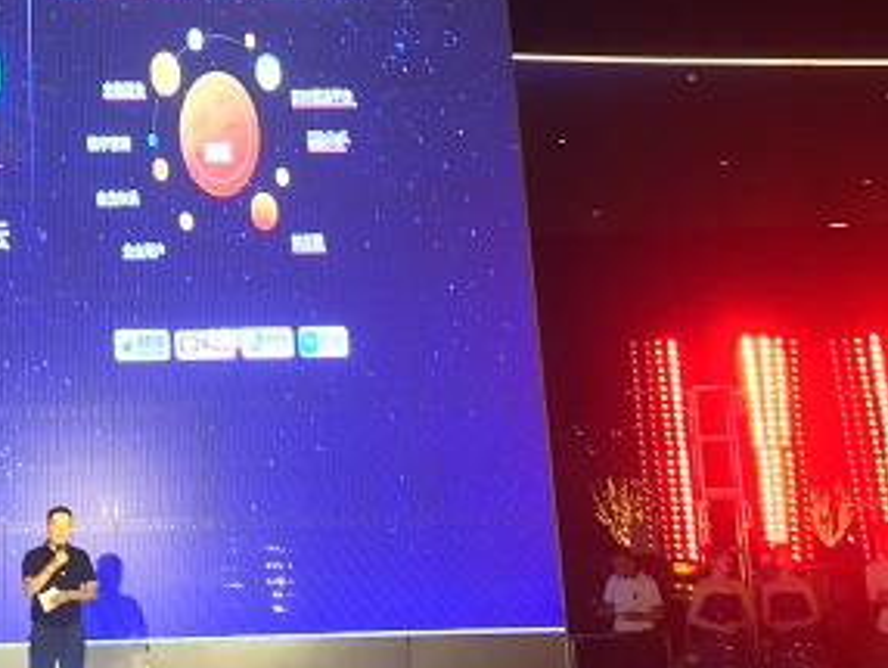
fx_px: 2080
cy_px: -84
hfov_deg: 23.5
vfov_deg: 17.6
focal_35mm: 81
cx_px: 96
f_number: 2.2
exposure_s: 1/33
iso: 40
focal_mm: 4.15
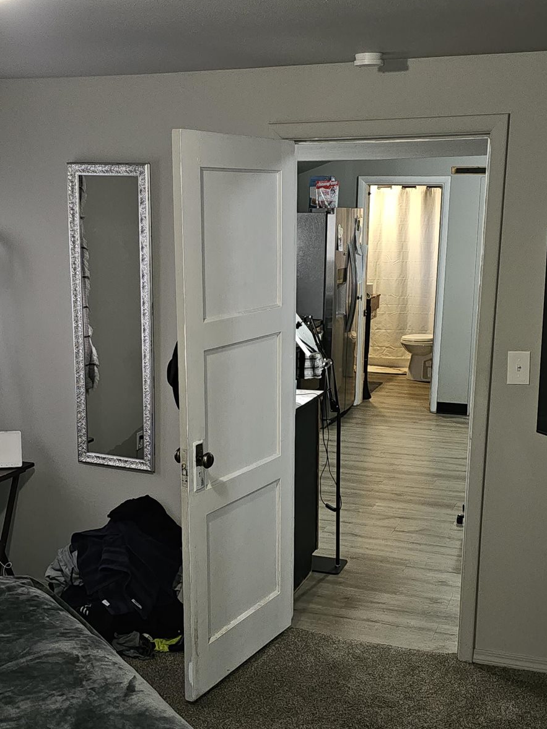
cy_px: 423
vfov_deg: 42.0
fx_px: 948
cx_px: 257
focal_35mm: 45
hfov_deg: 32.2
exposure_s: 1/24
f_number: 1.7
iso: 125
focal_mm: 6.3
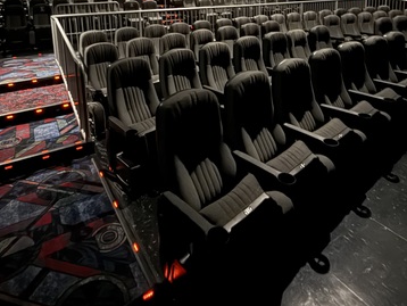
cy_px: 41
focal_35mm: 25
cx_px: 191
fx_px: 294
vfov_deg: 49.9
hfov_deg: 69.3
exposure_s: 1/4
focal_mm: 2.22
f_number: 2.2
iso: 2500
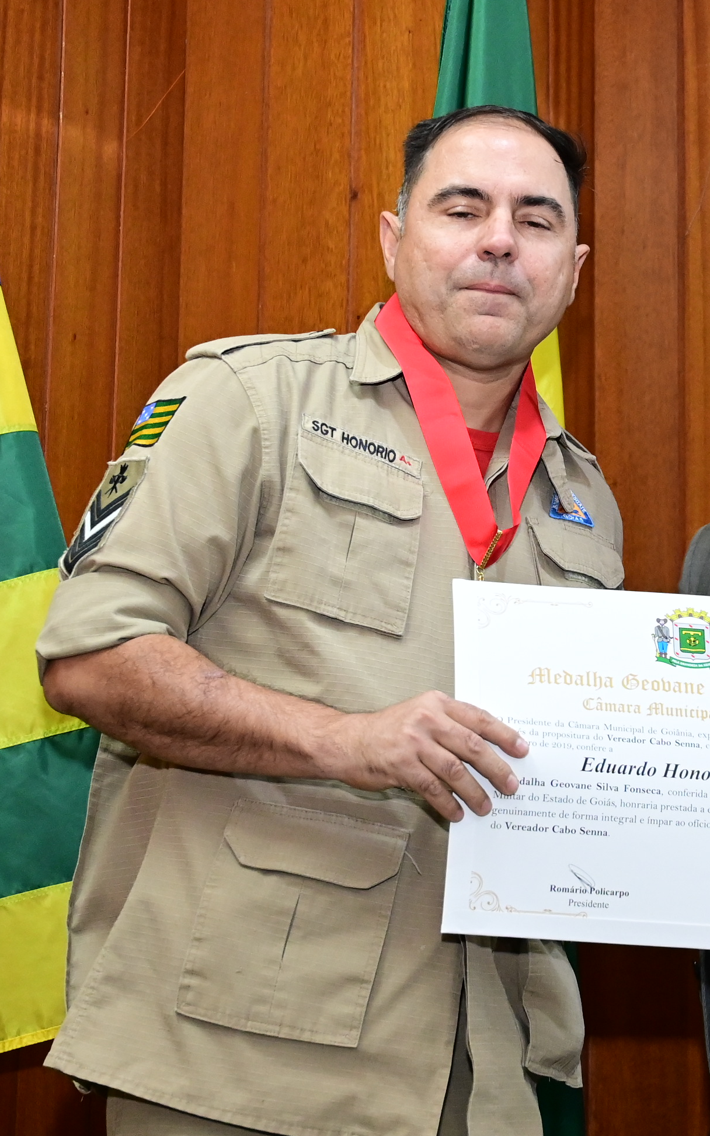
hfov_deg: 14.7
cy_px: 567
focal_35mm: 88
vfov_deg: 23.6
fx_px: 2724
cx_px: 678
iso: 4000
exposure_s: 1/125
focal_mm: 38
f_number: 4.5
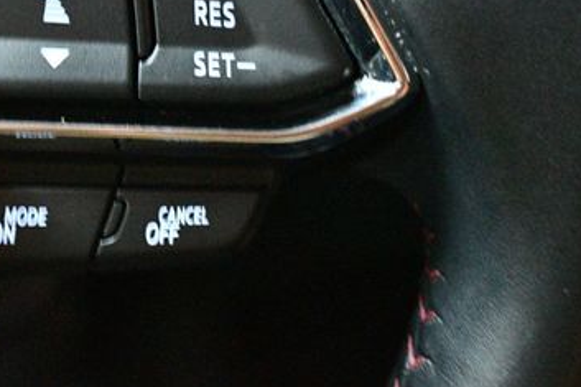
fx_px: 1403
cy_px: 41
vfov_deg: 15.5
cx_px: 166
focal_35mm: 87
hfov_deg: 23.2
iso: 12800
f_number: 4.8
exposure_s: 1/20
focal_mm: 32
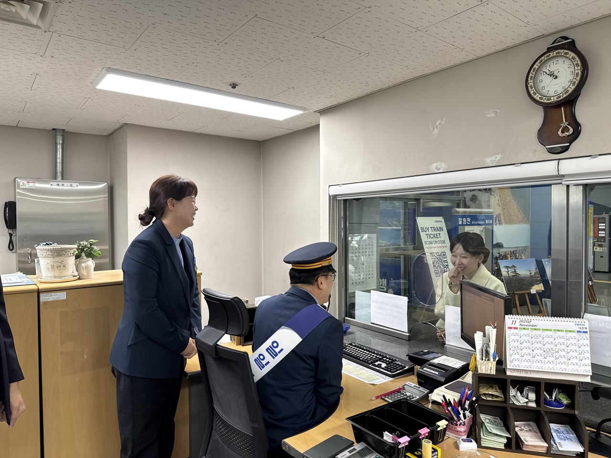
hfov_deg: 71.6
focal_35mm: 24
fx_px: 424
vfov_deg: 56.8
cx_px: 306
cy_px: 229
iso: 200
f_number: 1.78
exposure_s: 1/120
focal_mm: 6.76
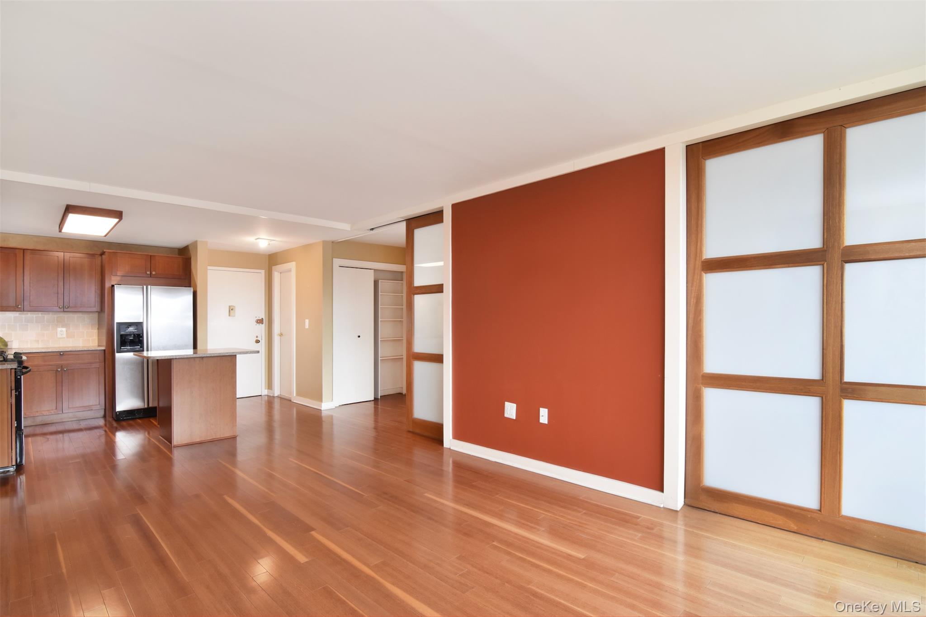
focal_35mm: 16
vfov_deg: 72.0
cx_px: 463
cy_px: 308
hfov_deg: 95.0
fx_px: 424
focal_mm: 11
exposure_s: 1/30
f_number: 11
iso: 640
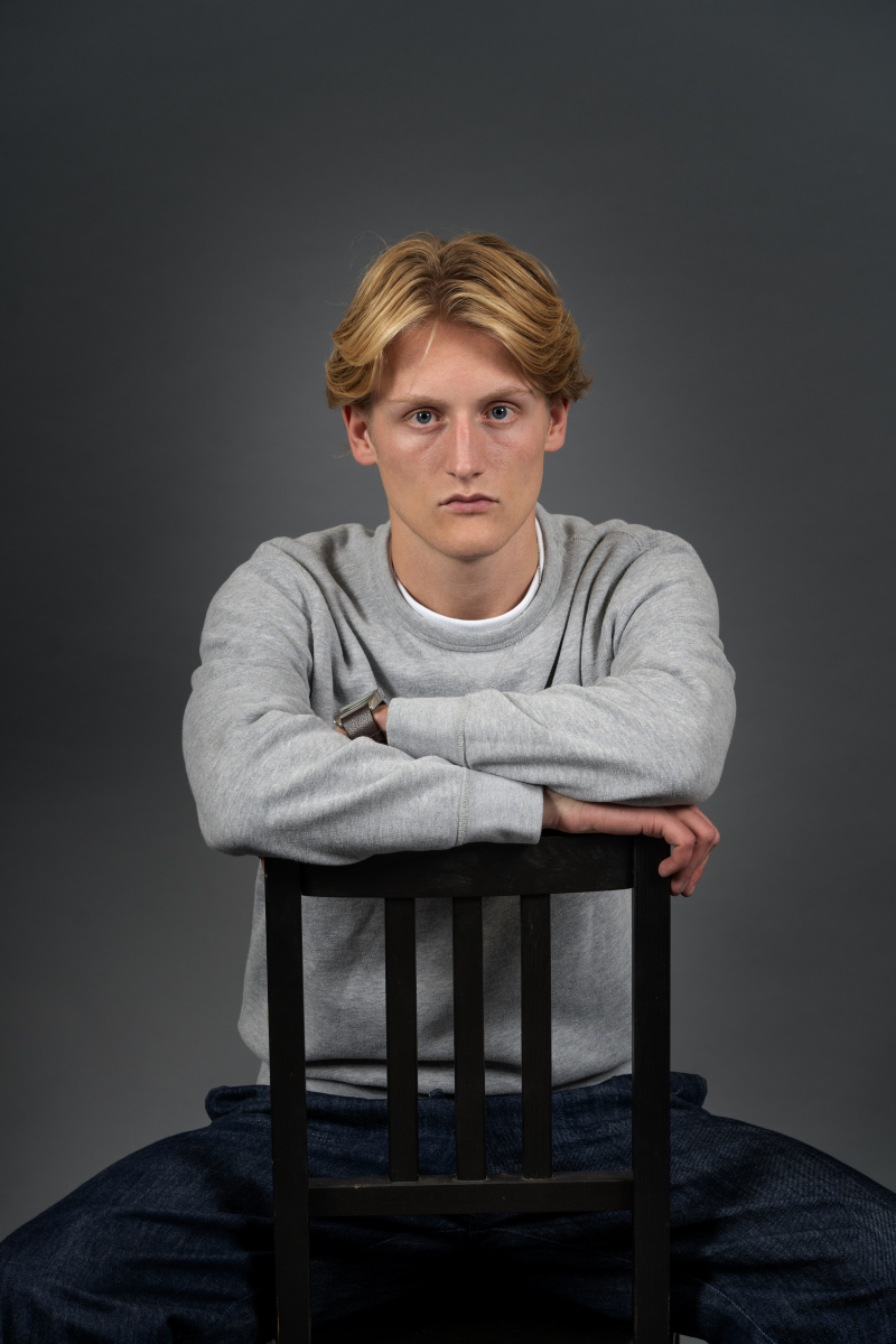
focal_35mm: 105
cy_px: 672
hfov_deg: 13.0
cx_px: 448
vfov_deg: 19.5
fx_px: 3920
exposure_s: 1/160
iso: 160
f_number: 6.3
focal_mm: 105
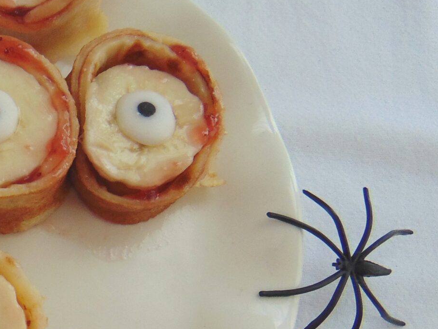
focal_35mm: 70
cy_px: 202
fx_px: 886
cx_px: -87
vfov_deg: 21.0
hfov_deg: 25.0
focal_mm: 4.5
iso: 80
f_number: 3
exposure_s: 1/30
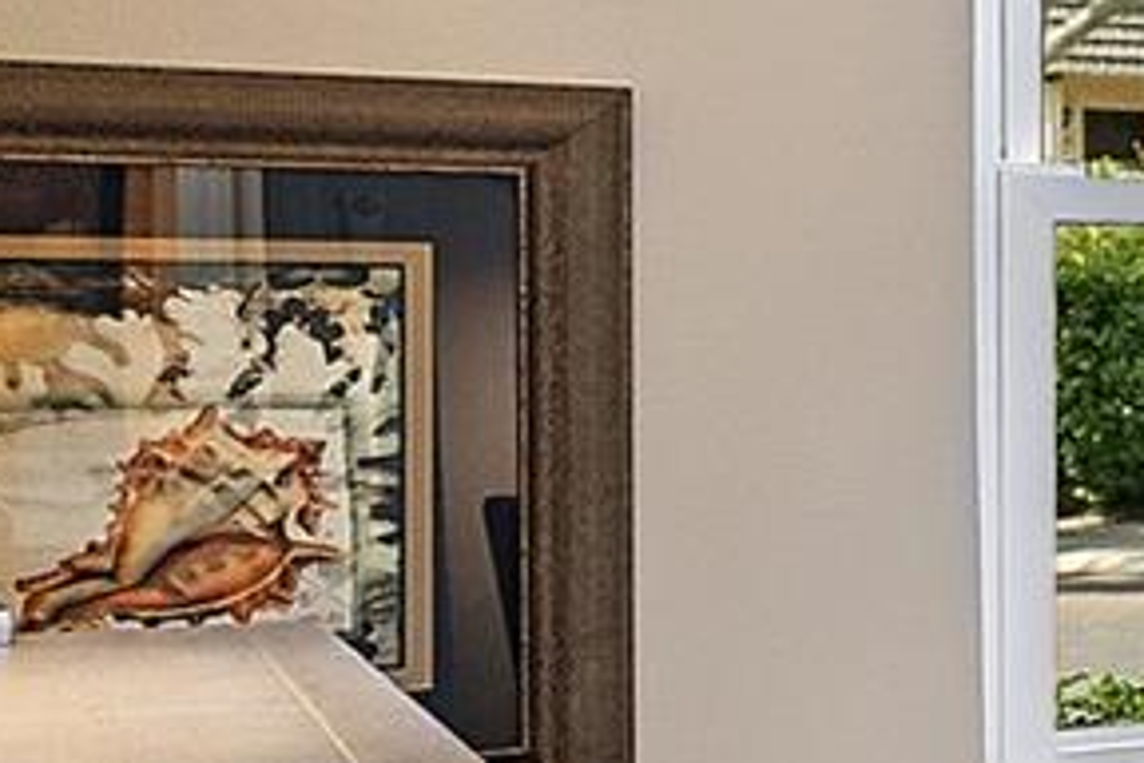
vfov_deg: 14.9
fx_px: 2916
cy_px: 270
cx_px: 2836
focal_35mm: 92
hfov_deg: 14.1
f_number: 4
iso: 1600
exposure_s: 1/40
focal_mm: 16.5
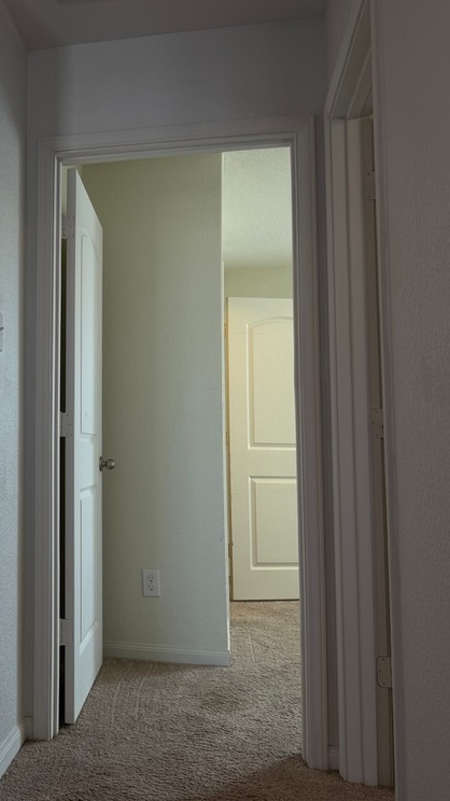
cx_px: 38
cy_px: 389
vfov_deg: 55.3
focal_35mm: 36
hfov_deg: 31.2
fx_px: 764
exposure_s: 1/120
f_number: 1.78
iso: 80
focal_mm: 6.76
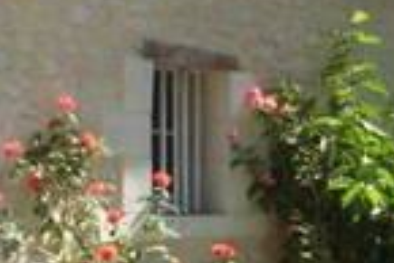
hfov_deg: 19.8
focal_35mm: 98
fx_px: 1074
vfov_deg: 13.9
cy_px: 68
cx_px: 440
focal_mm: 6.3
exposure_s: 1/90
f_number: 7.7
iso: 80
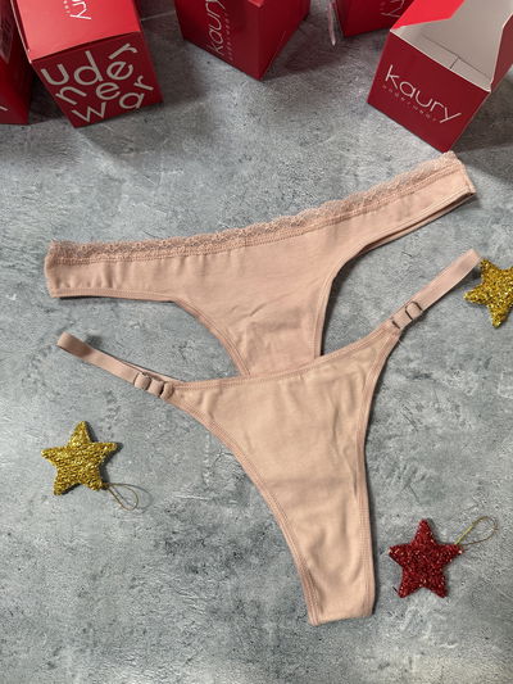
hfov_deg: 56.8
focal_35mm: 24
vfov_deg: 71.6
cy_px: 342
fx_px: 474
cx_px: 256
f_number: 1.78
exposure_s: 1/71
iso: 200
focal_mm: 6.76
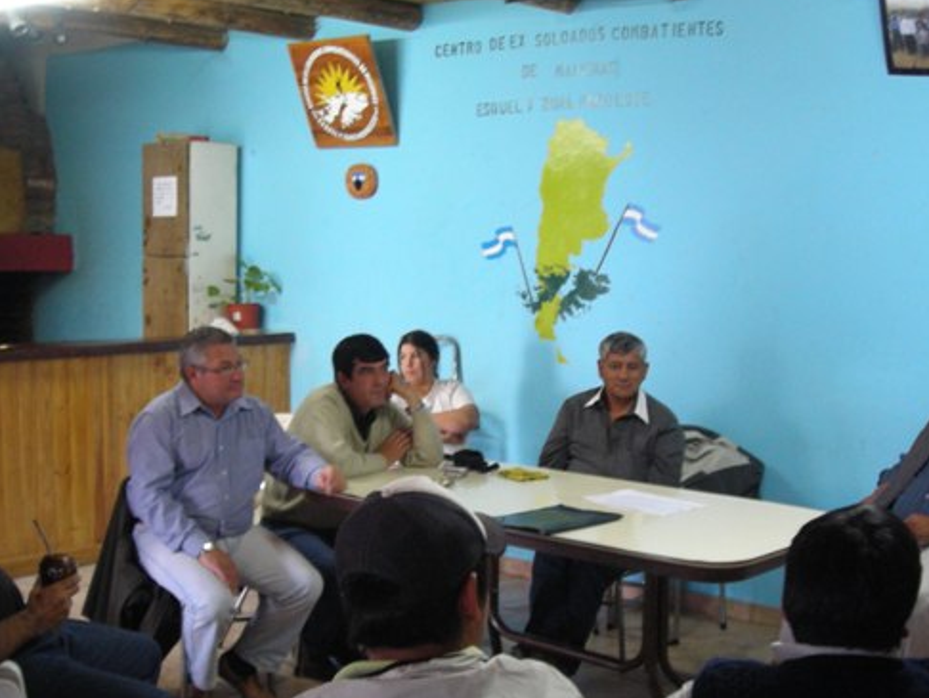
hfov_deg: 38.1
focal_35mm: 50
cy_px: 428
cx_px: 535
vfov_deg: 29.0
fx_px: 1343
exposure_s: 1/3.9
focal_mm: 6.3
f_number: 3.2
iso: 206
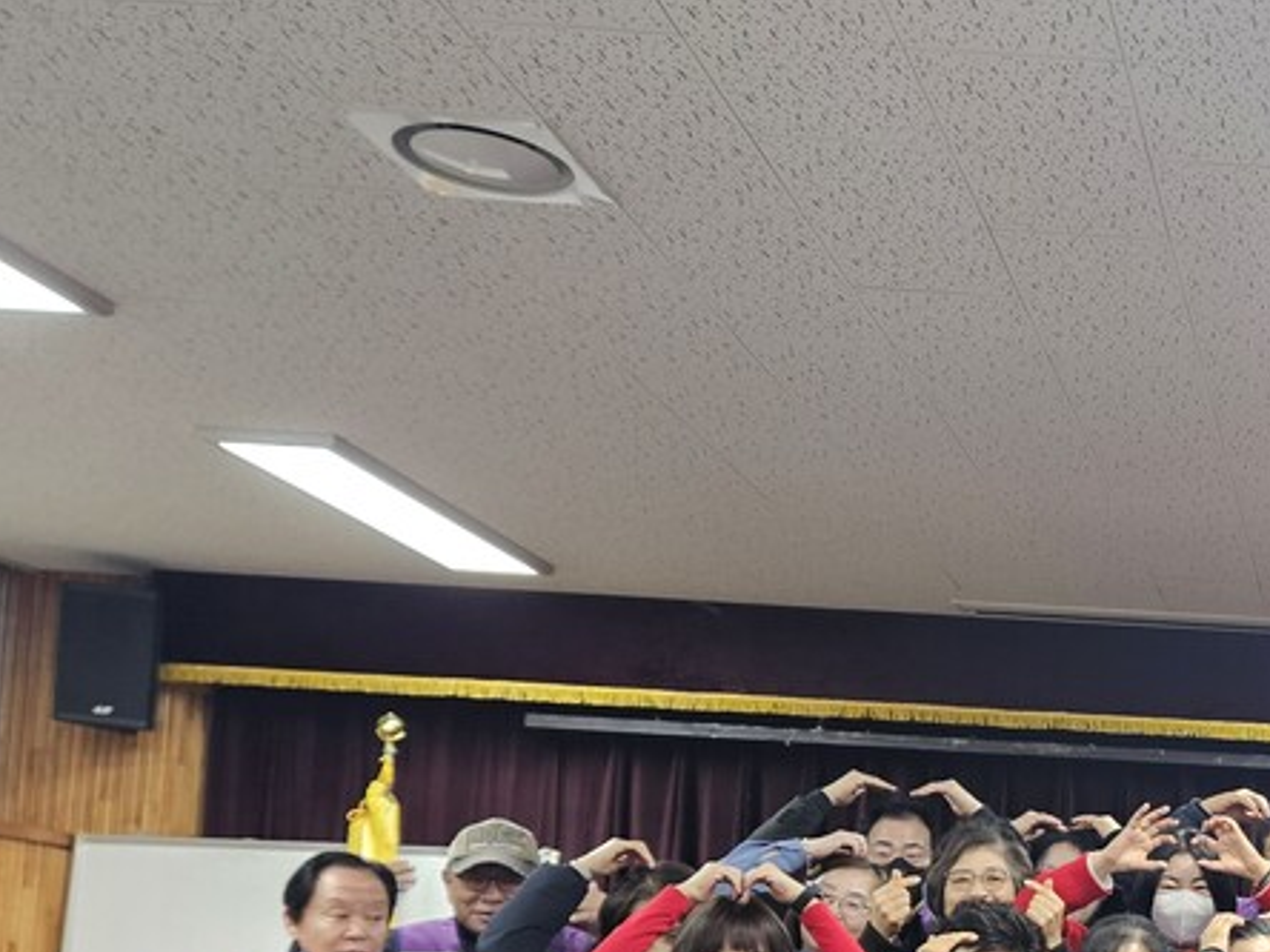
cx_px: 1453
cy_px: 918
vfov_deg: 25.0
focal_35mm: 56
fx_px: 2055
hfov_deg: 30.2
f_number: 1.8
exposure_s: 1/120
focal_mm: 5.4
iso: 320
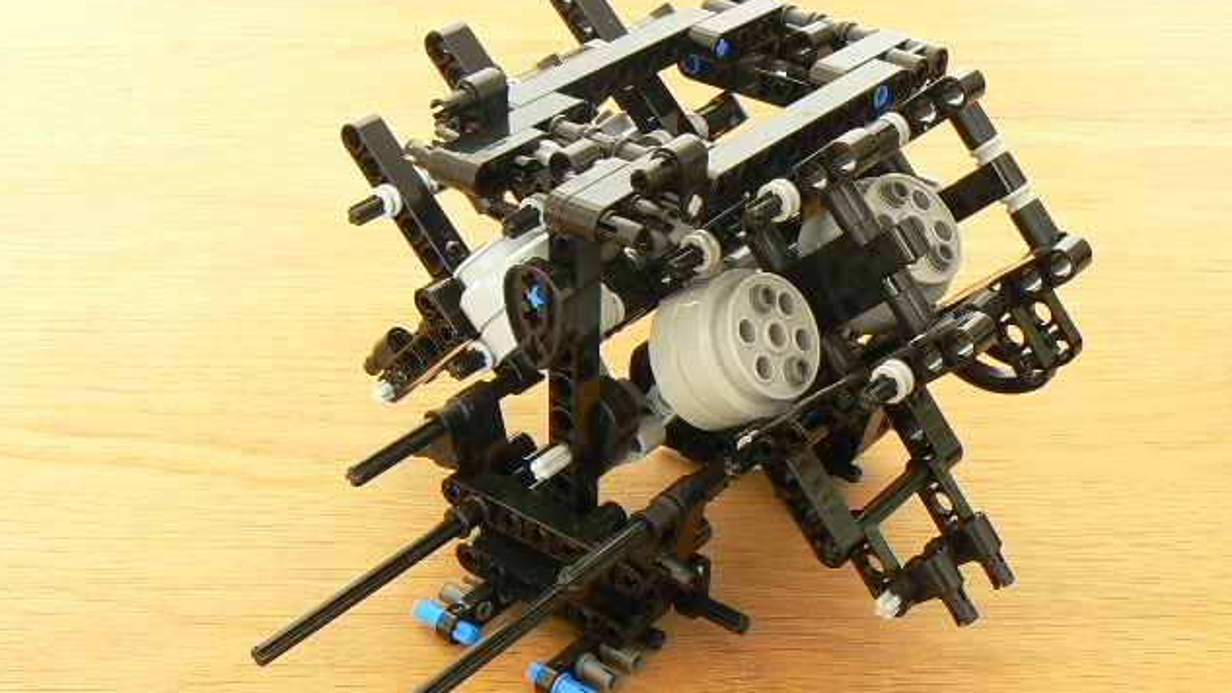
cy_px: 382
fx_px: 1764
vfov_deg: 22.2
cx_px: 615
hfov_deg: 38.5
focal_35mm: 54
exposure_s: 2
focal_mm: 6
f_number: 4.5
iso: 100
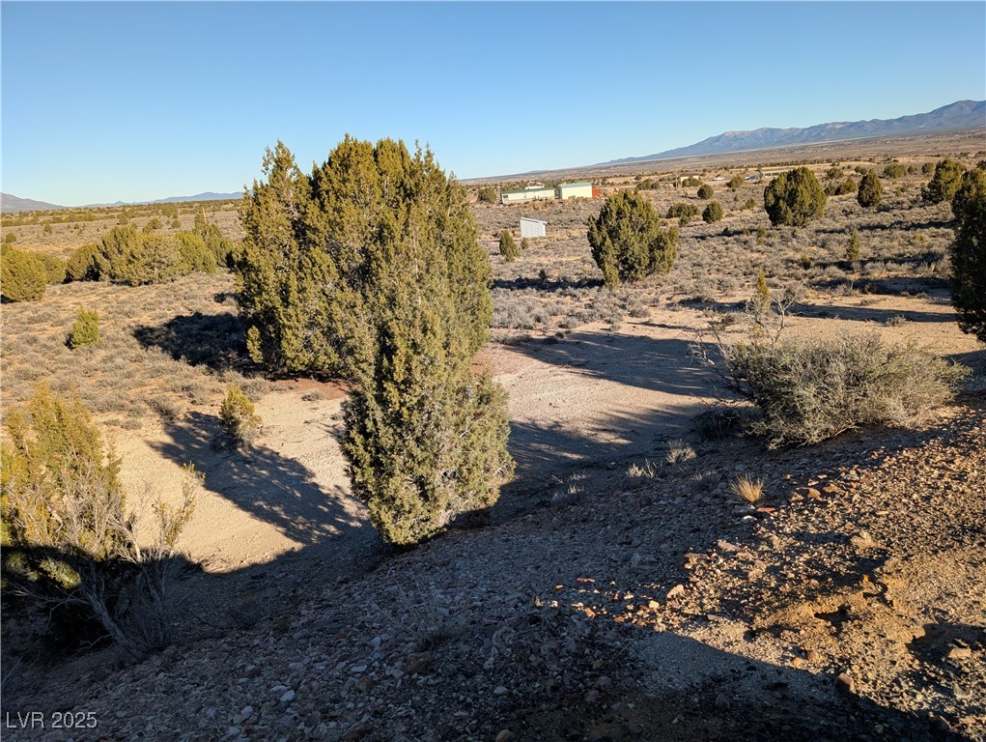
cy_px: 371
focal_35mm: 24
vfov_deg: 56.9
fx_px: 684
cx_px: 493
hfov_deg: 71.5
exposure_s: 1/917
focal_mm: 6.9
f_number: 1.68
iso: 22
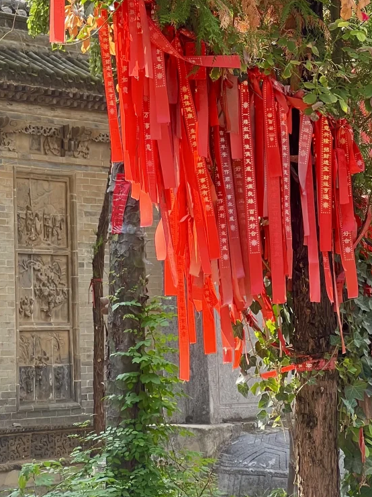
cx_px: 138
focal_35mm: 150
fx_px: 2150
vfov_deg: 13.1
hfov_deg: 9.9
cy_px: 52
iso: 40
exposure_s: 1/99
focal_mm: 9
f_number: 2.8
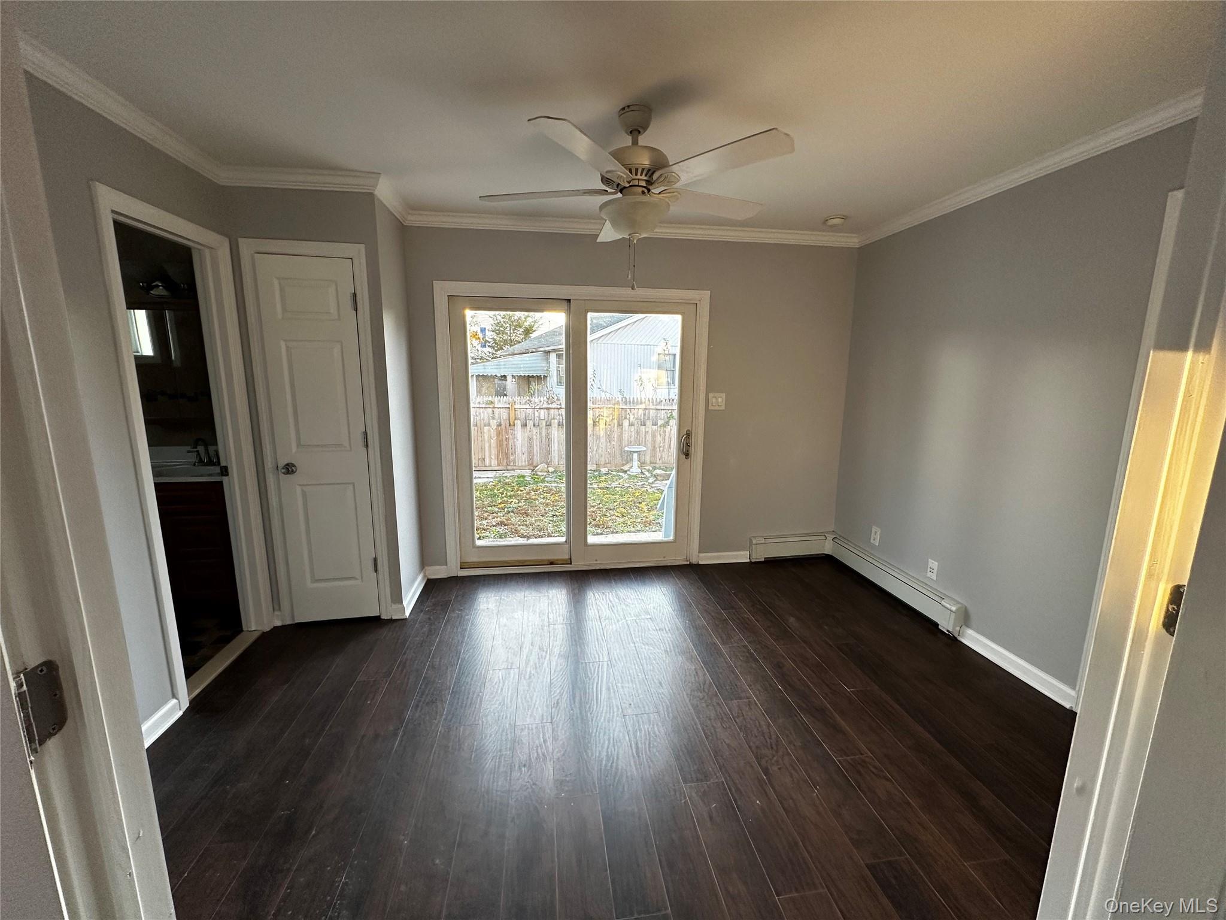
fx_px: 496
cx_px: 613
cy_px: 460
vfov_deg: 85.7
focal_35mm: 14
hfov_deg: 102.1
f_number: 2.2
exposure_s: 1/99
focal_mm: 2.22
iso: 125
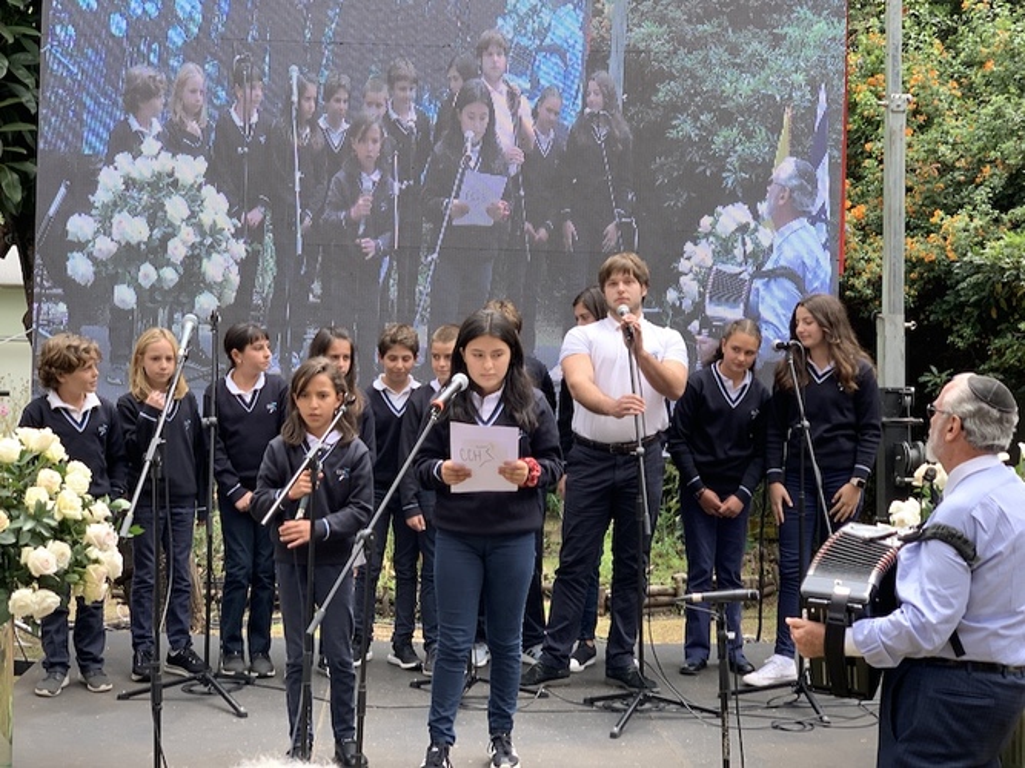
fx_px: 1539
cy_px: 384
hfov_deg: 36.8
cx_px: 512
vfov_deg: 28.0
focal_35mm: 52
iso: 16
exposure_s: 1/114
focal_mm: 6
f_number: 2.4
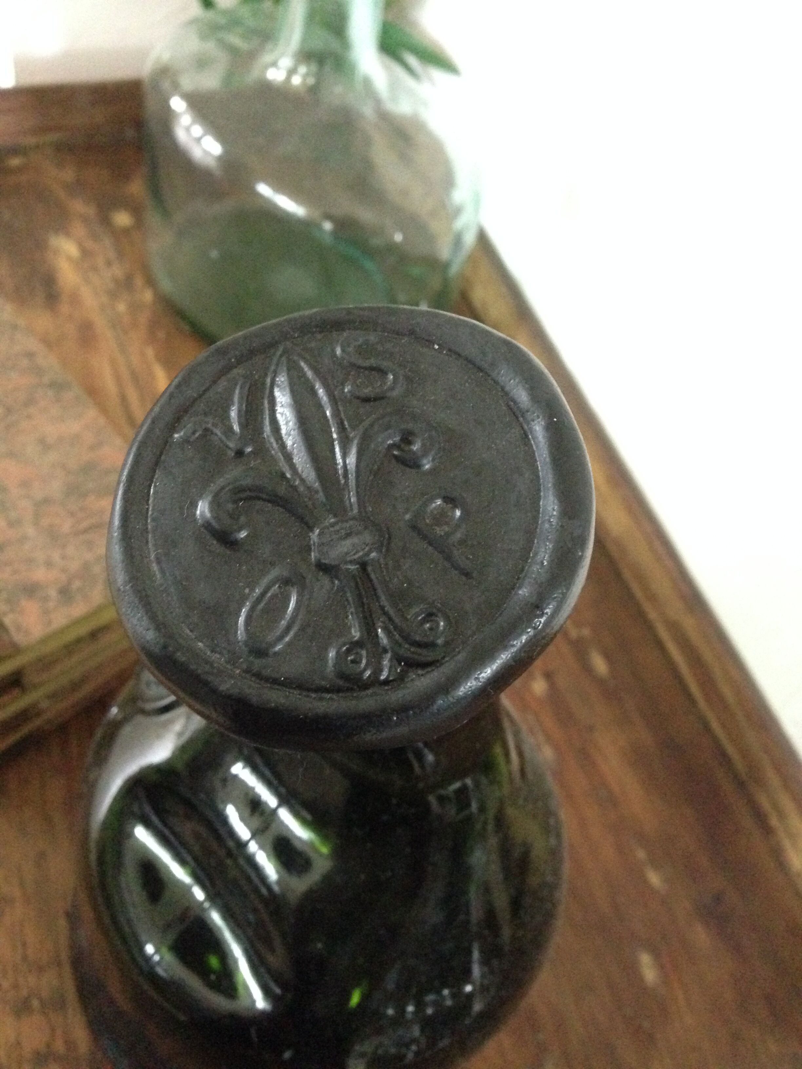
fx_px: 1019
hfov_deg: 42.9
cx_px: 401
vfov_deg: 55.4
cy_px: 534
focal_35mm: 33
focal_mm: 4.12
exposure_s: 1/15
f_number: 2.4
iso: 800
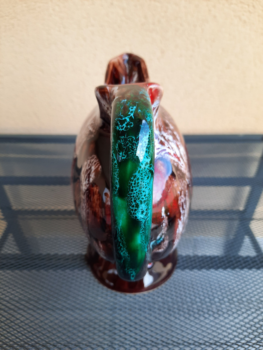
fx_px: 253
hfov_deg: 54.9
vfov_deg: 69.4
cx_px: 132
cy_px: 175
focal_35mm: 25
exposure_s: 1/50
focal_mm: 4.6
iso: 32
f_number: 2
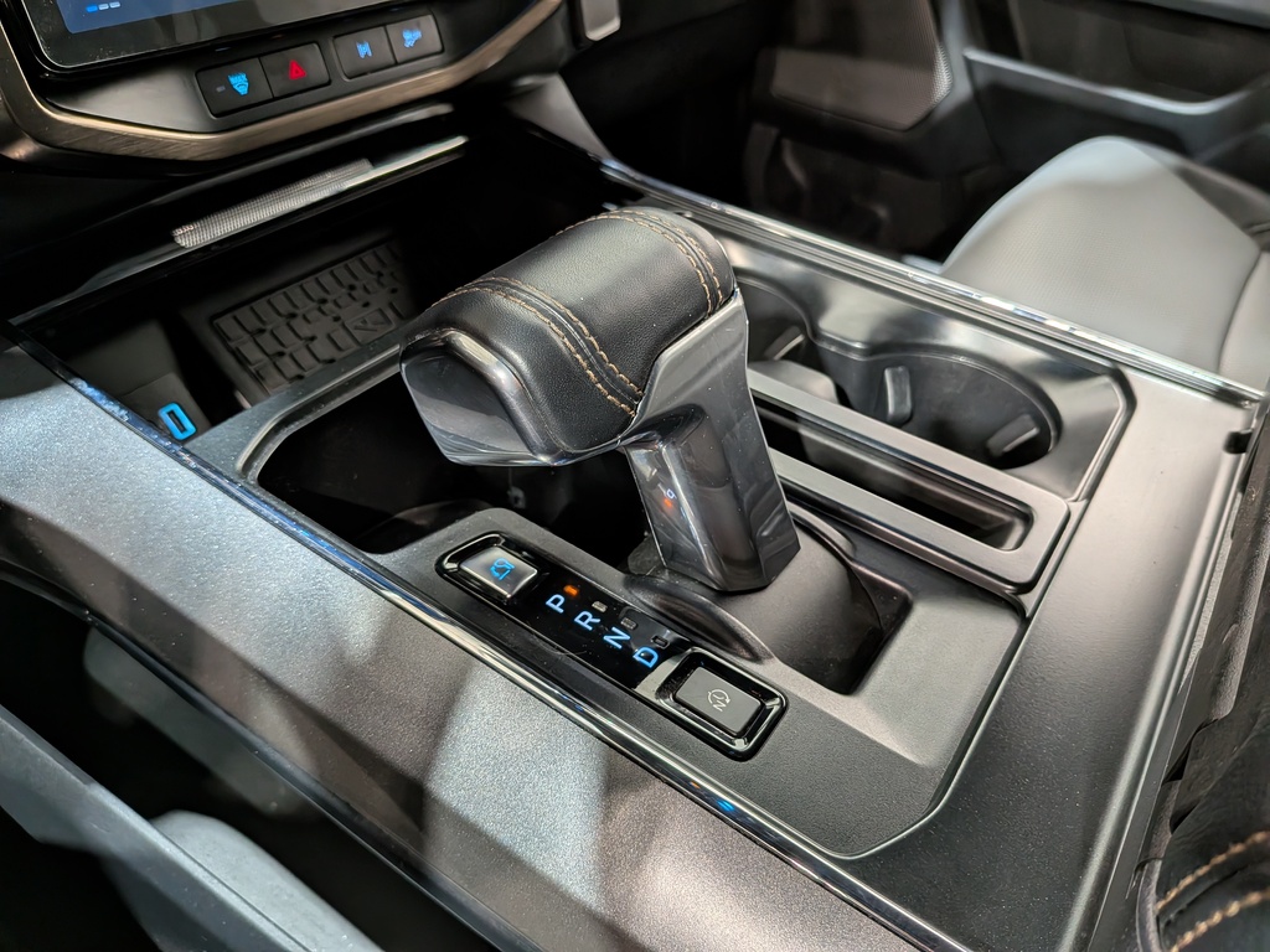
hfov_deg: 71.6
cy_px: 476
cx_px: 635
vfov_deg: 56.8
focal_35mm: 24
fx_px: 881
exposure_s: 1/19
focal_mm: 4.53
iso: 31
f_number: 1.7
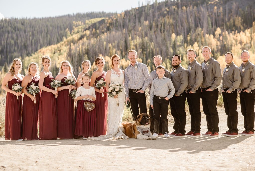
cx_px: 128
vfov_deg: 16.1
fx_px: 602
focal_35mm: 85
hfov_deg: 23.9
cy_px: 86
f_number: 3.2
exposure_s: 1/1250
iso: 200
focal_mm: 85
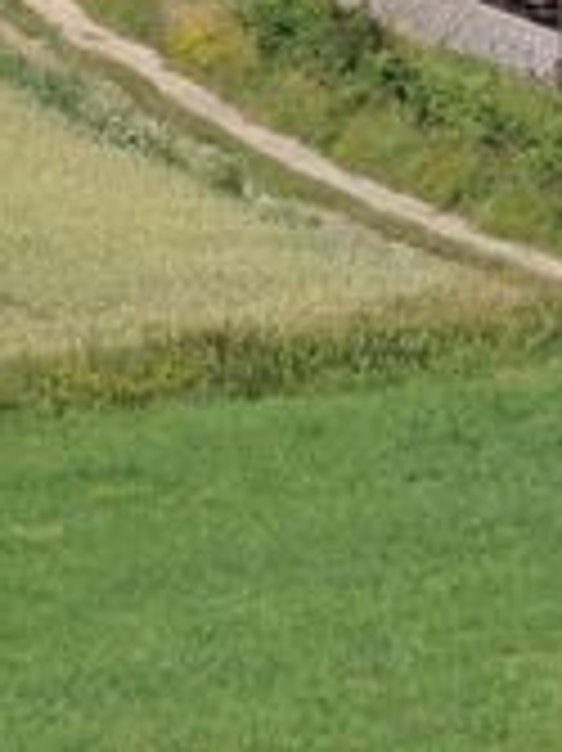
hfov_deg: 3.1
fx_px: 9970
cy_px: -41
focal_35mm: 460
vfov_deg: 4.3
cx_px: 2005
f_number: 9
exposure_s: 1/500
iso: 200
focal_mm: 52
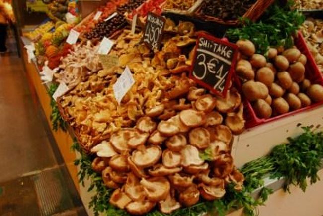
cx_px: 162
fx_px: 269
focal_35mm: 30
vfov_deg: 43.7
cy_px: 108
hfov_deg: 61.9
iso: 1250
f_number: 6.3
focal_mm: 20
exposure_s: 1/50
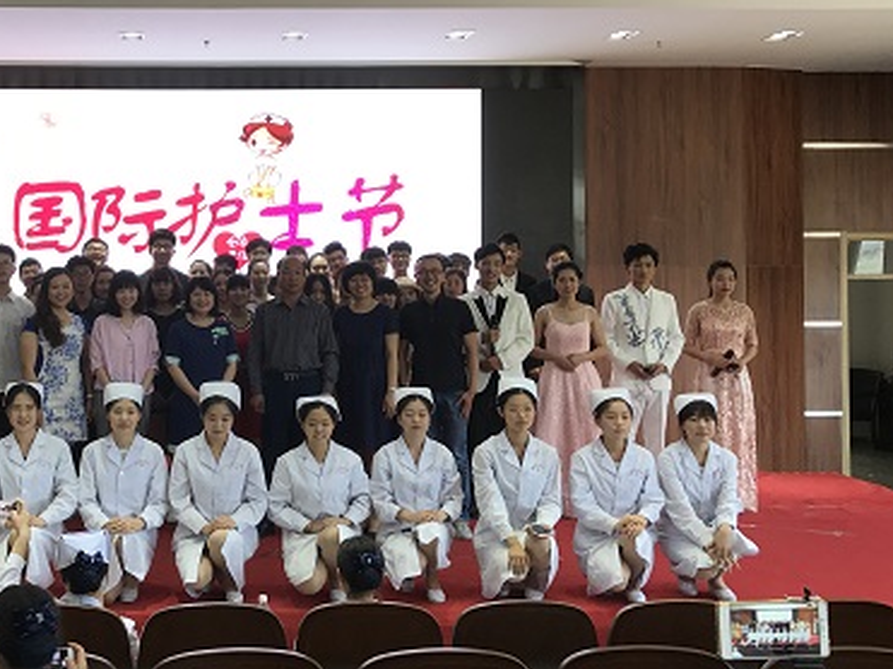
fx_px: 1264
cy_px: 254
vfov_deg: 29.6
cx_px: 171
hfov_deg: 37.4
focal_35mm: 49
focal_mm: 3.99
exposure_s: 1/48
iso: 25
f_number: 1.8
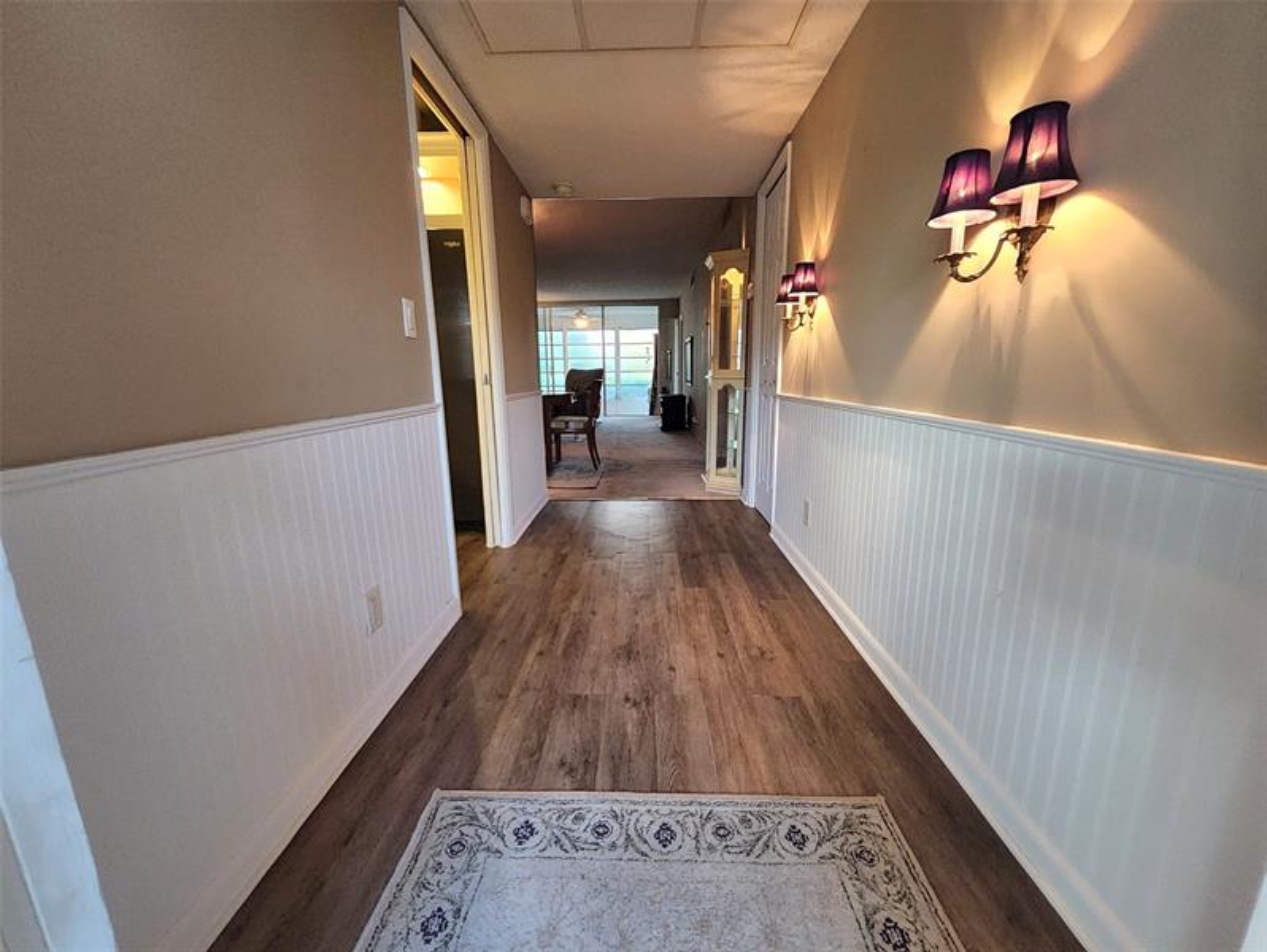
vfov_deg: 90.0
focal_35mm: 13
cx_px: 634
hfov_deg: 106.1
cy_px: 476
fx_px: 476
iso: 400
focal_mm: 1.13
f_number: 2.2
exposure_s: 1/60.2
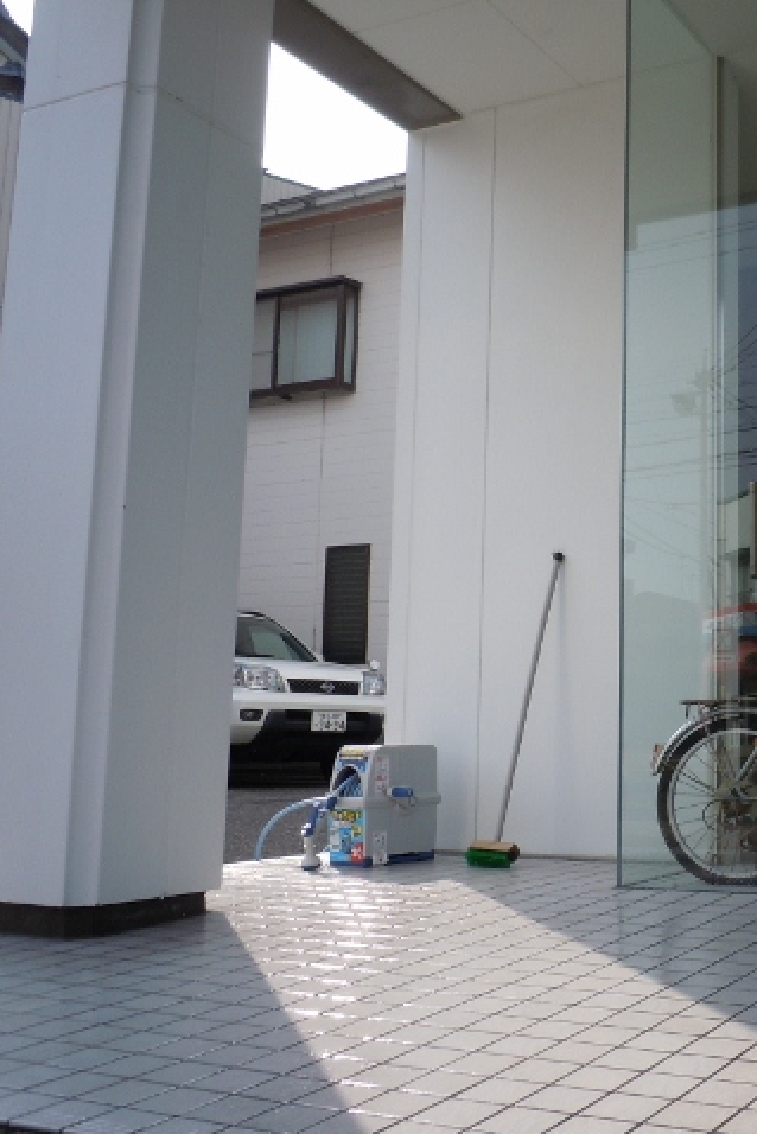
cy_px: 567
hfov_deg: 31.9
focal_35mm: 39
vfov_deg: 49.5
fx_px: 1229
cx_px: 736
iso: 100
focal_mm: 5
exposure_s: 1/640
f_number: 3.7
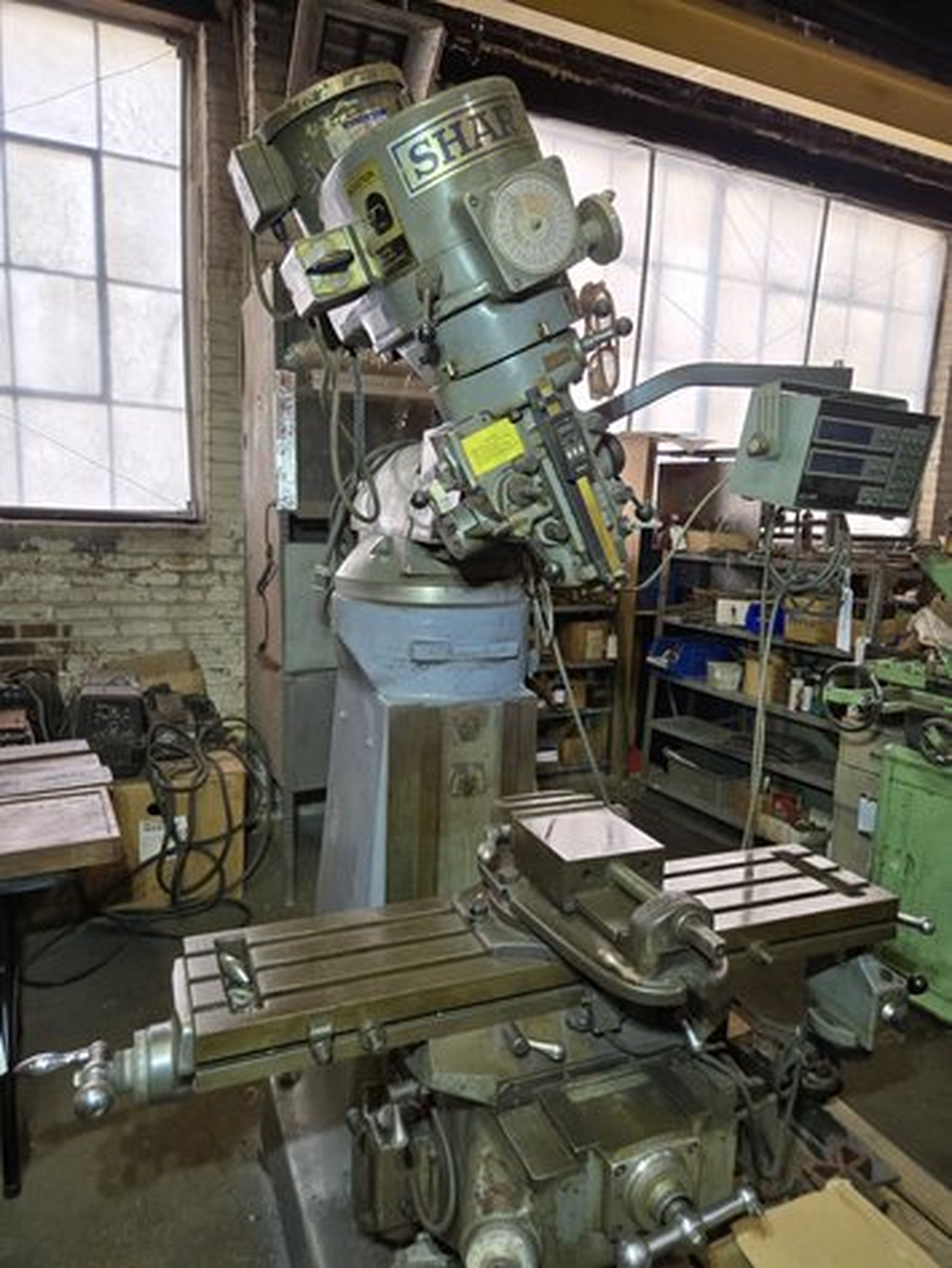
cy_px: 634
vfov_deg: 73.9
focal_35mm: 23
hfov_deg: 58.9
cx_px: 476
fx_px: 843
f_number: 1.8
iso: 200
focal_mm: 5.4
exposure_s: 1/61.3
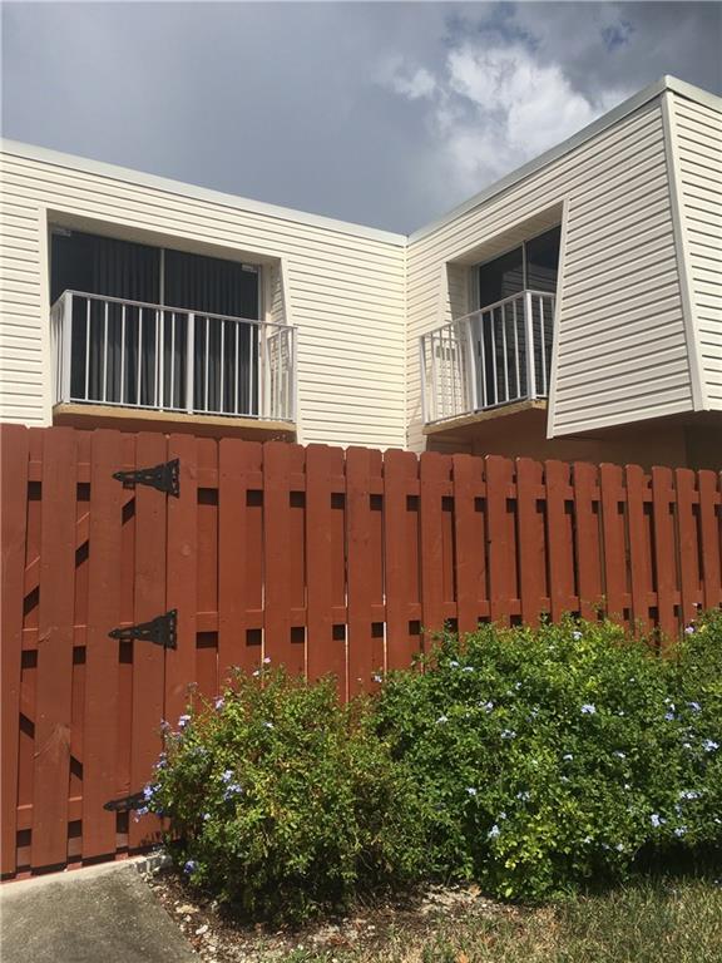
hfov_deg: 48.2
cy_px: 482
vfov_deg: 61.7
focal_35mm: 29
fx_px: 806
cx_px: 361
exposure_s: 1/3344
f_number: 2.2
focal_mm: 4.15
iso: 25
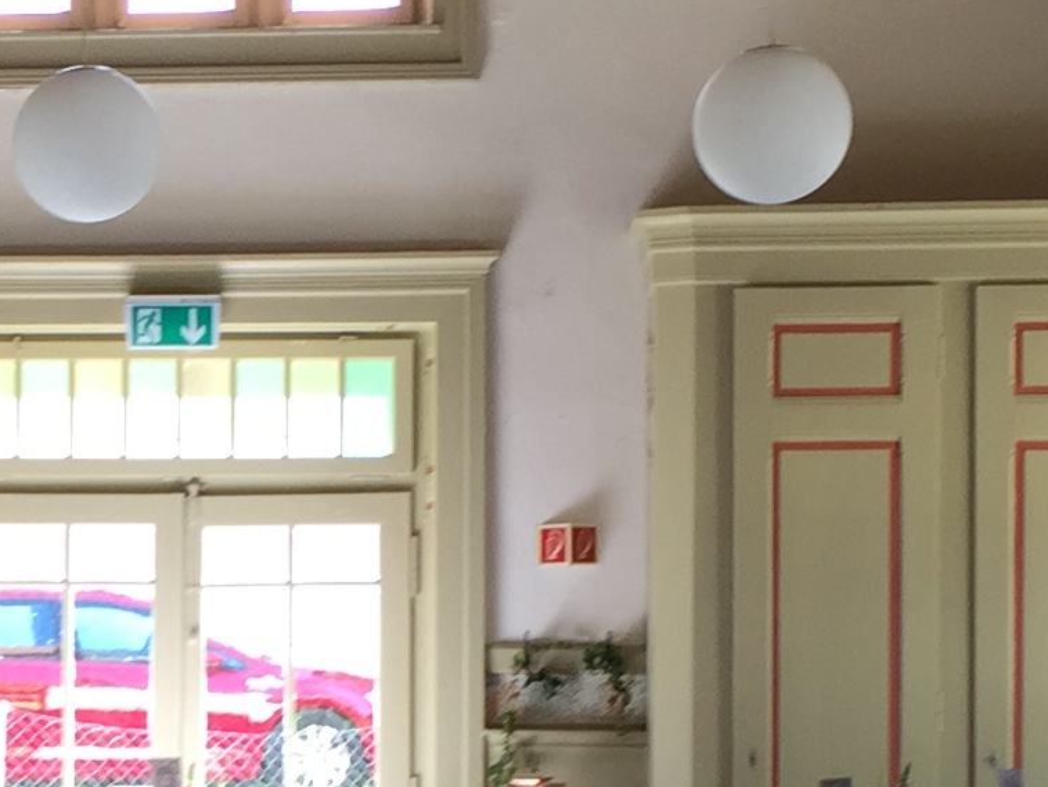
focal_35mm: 125
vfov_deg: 11.7
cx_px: 60
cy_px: 802
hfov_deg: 15.5
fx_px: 3785
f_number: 2.2
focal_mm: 4.15
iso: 32
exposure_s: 1/50
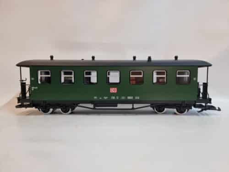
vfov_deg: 56.8
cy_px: 86
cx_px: 114
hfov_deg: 71.6
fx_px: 159
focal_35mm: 24
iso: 250
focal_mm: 6.7
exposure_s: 1/100
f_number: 1.8
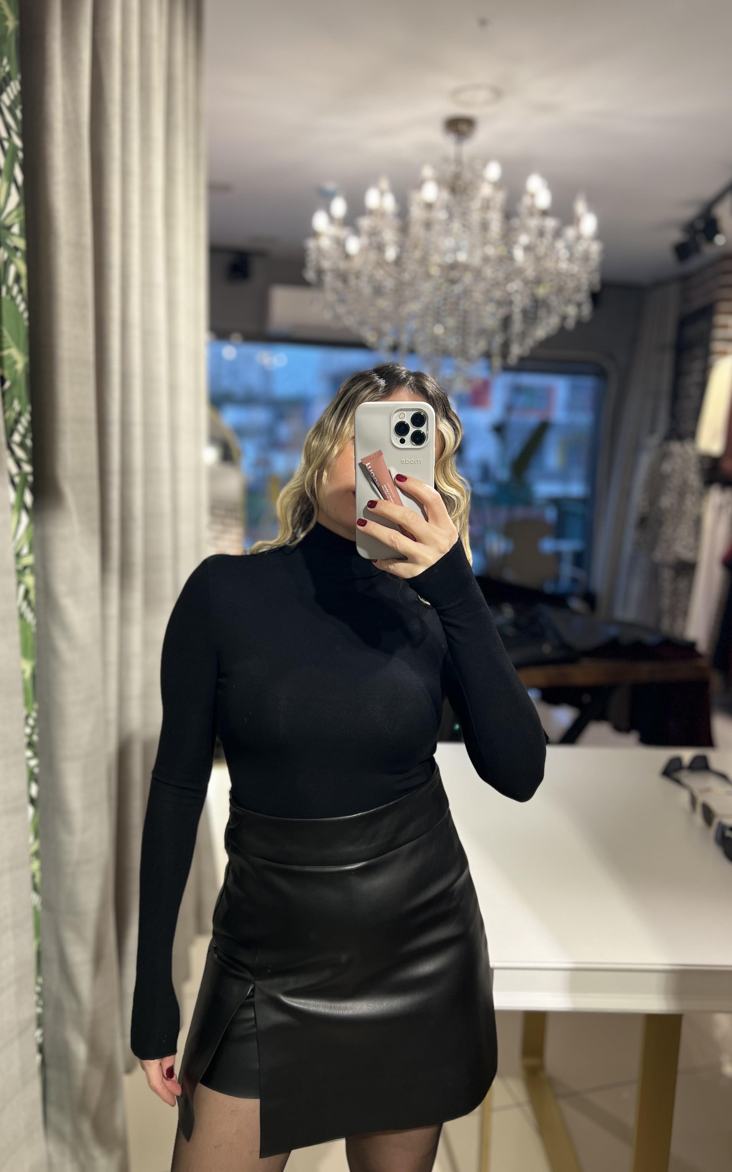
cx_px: 338
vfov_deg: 66.5
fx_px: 894
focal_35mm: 28
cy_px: 587
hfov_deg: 44.5
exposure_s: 1/100
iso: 50
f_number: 1.5
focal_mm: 5.7
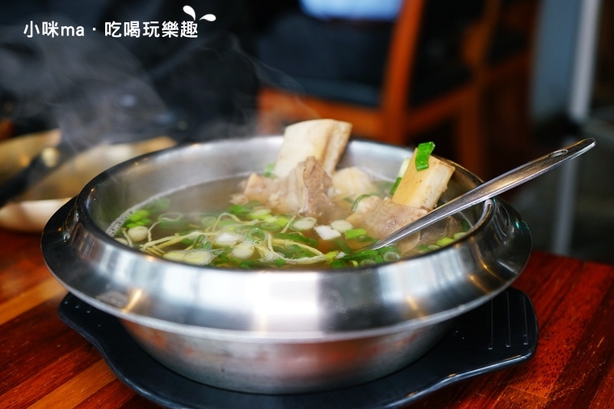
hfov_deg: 46.4
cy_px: 204
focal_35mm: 42
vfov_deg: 31.9
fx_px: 716
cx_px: 307
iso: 400
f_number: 4.5
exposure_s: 1/60
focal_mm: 42
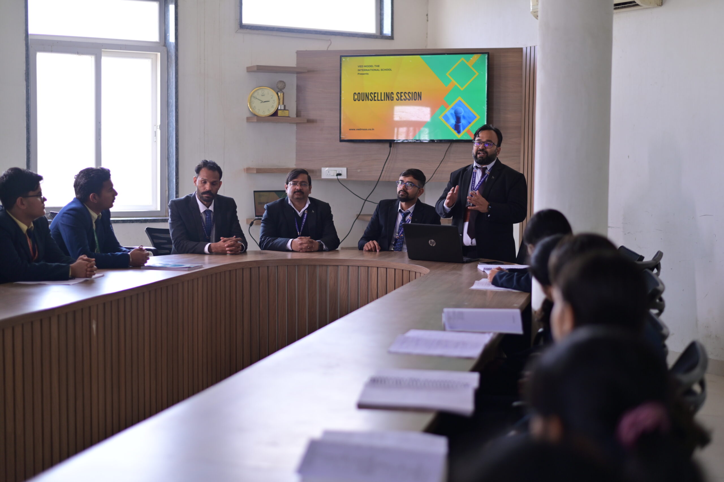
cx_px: 362
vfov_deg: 27.0
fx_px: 1005
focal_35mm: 50
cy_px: 241
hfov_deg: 39.6
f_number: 2
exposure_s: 1/200
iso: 200
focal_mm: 50
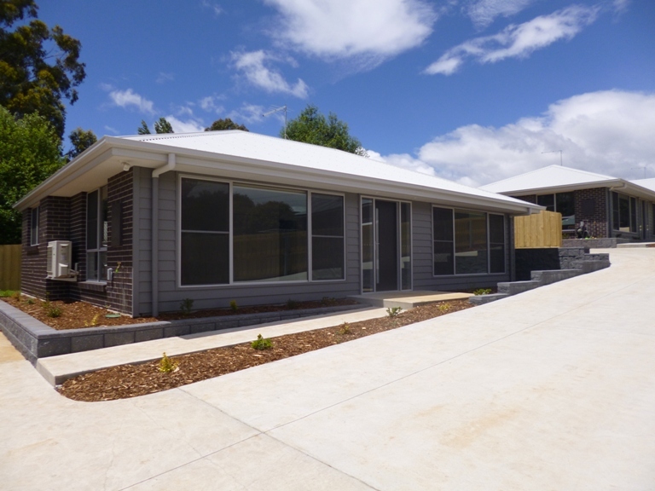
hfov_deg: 71.6
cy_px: 246
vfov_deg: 56.8
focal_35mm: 24
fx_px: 454
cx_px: 328
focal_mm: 4.3
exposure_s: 1/200
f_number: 9
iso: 100
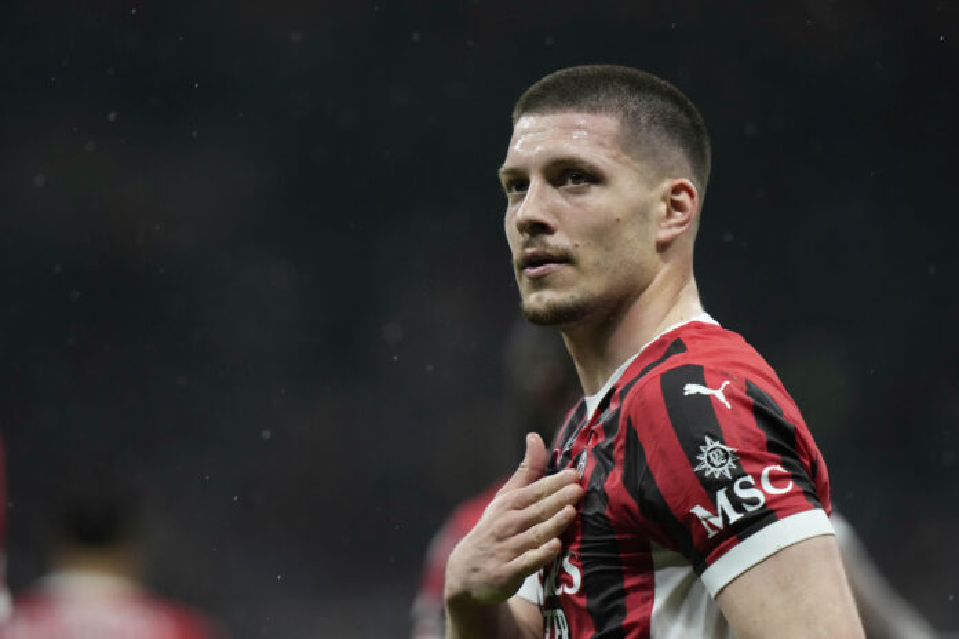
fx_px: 10655
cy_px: 320
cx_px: 480
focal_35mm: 400
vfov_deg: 3.4
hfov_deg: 5.2
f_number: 3.5
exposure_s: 1/2000
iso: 4000
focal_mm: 400
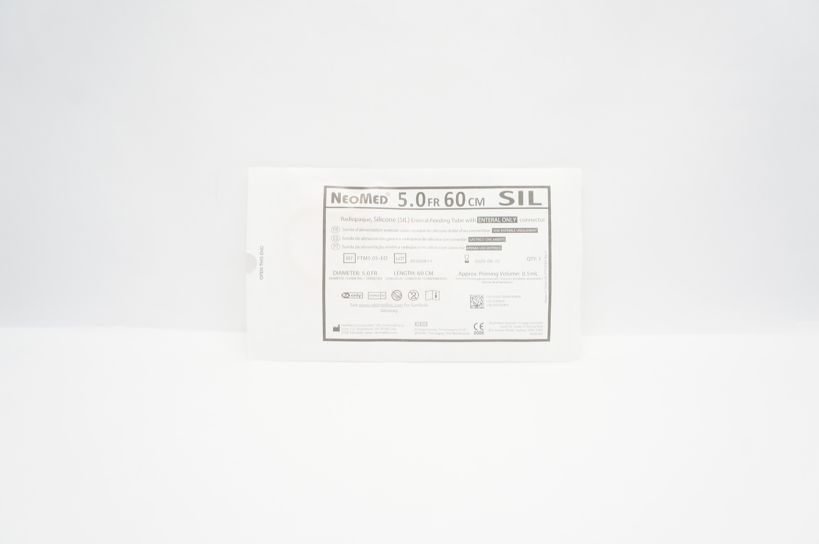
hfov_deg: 64.6
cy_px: 272
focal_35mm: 28
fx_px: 648
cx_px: 410
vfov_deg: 45.6
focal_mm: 19
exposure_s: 1/60
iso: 800
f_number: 6.3
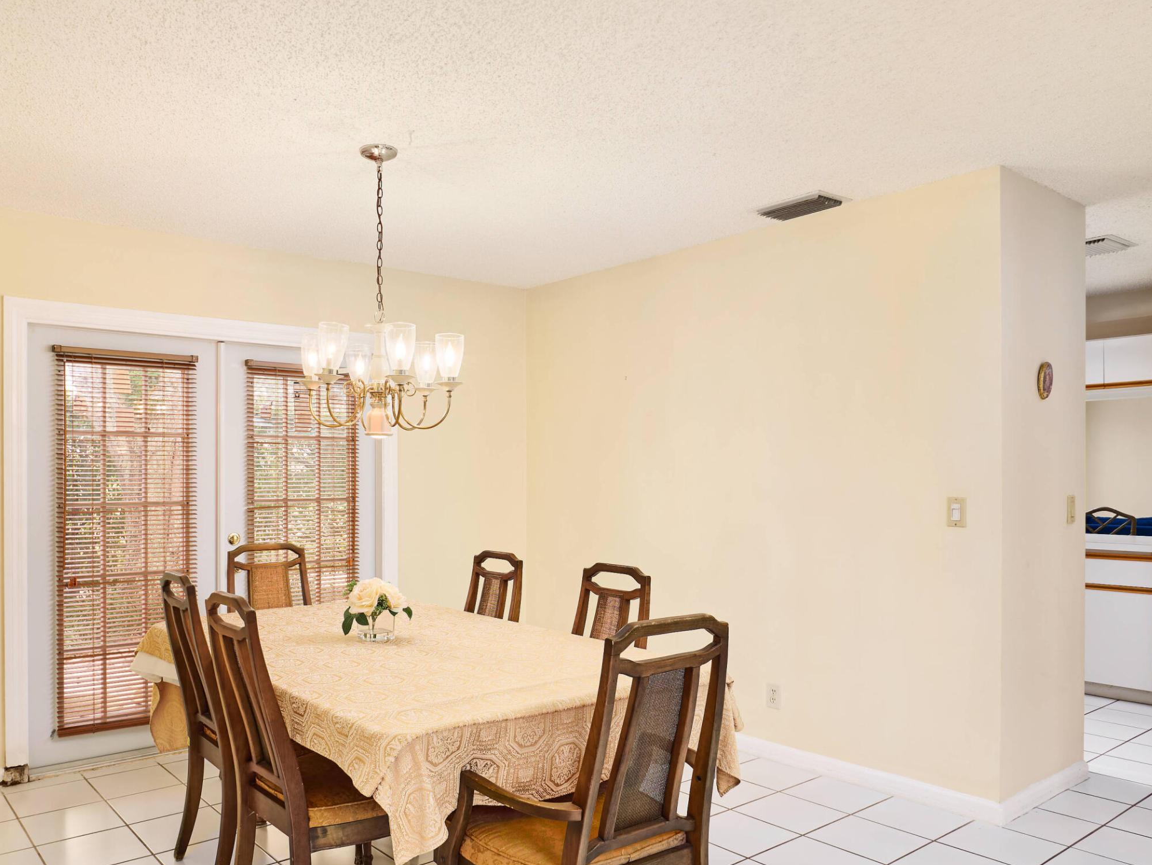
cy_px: 482
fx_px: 865
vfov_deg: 53.0
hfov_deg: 66.8
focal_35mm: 26
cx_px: 479
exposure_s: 1/250
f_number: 5.6
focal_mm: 9
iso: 100
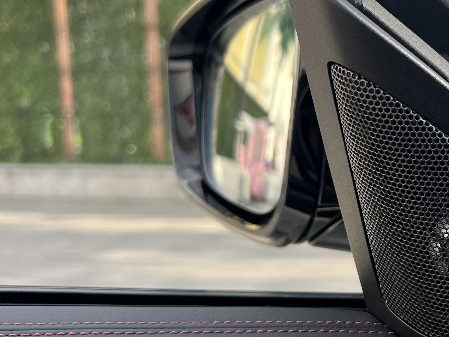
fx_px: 791
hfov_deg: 29.6
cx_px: 445
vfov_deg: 24.0
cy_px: 189
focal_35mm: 61
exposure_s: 1/775
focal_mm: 5.7
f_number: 1.5
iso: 50
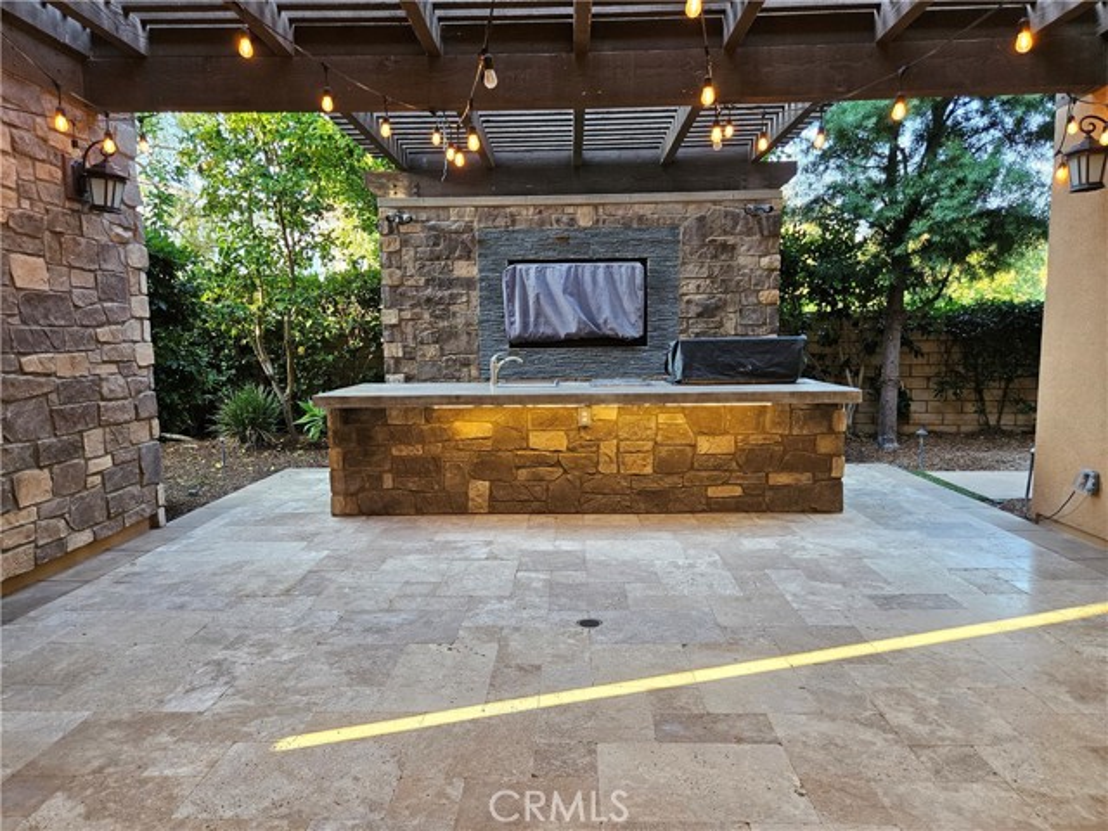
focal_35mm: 23
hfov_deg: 73.9
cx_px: 554
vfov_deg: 58.9
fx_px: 736
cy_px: 416
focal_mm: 5.4
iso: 250
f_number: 1.8
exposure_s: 1/120
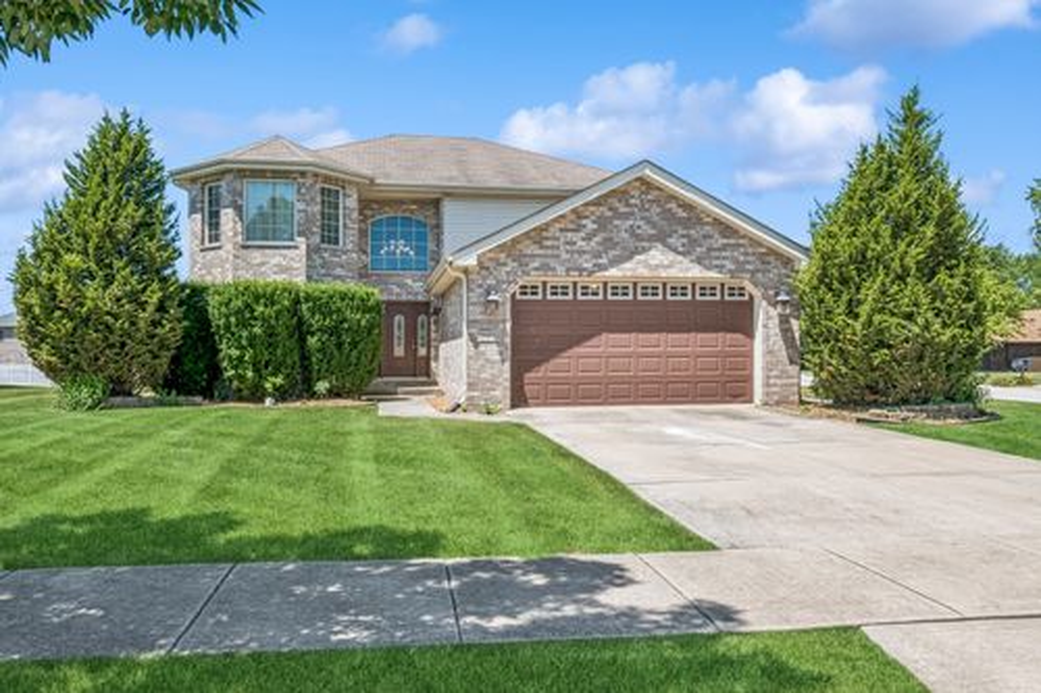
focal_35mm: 28
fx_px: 824
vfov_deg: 45.6
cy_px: 346
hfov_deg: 64.6
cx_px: 520
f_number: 20
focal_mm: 19
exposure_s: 1/40
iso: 100
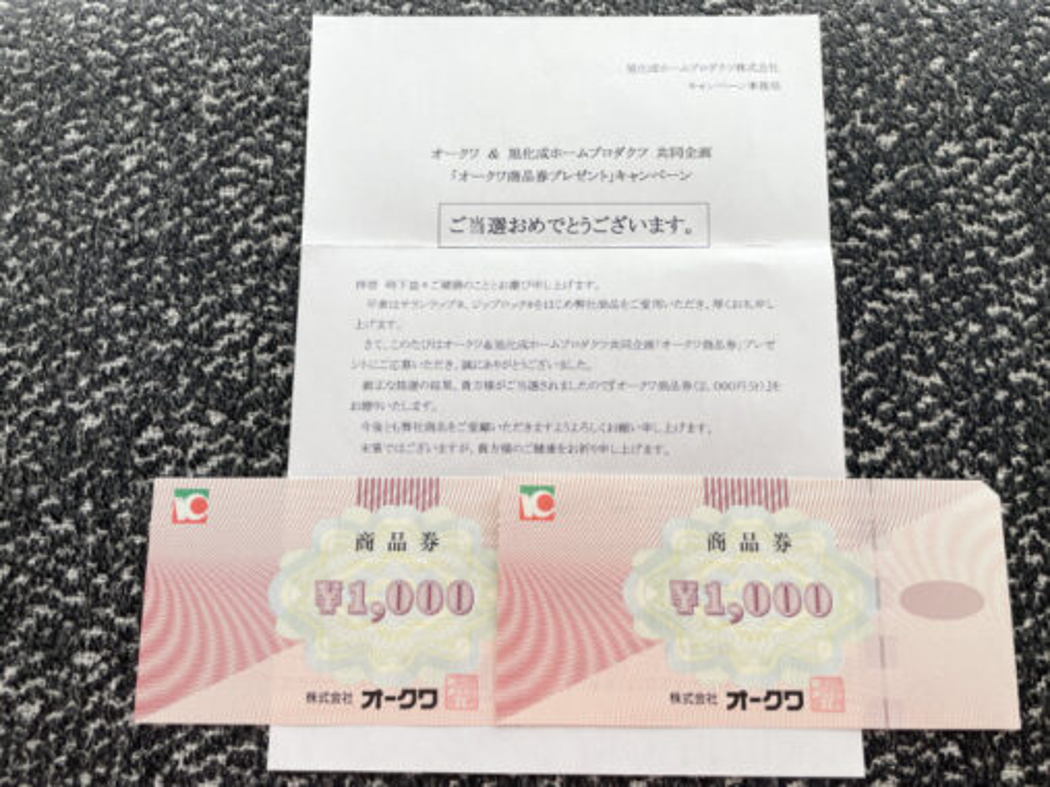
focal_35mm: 26
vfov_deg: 53.0
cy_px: 394
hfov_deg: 67.3
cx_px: 525
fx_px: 788
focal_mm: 4.2
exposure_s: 1/553
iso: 32
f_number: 1.6
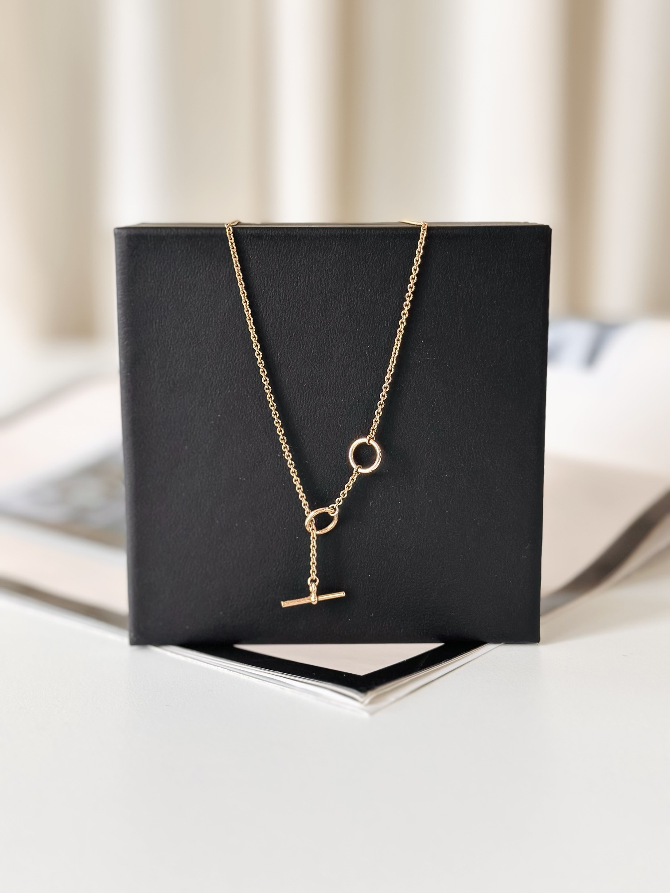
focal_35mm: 48
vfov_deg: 39.7
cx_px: 335
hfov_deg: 30.3
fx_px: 1239
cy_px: 446
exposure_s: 1/100
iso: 100
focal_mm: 6.86
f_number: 1.78
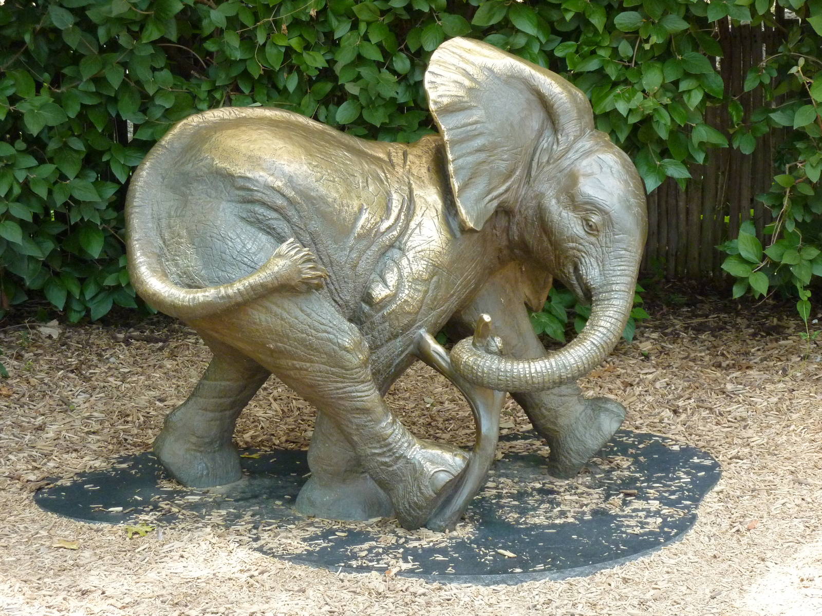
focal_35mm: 83
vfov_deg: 17.8
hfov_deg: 23.6
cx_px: 411
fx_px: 1971
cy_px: 308
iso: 400
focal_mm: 13.7
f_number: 4.2
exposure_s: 1/250
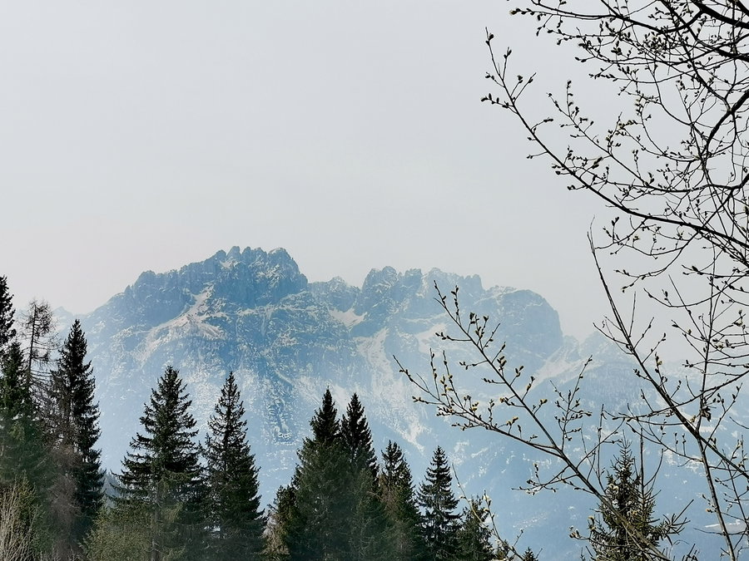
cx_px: 374
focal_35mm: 54
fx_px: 1168
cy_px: 280
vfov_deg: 27.0
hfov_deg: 35.5
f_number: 1.8
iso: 50
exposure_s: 1/2146
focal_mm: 4.75
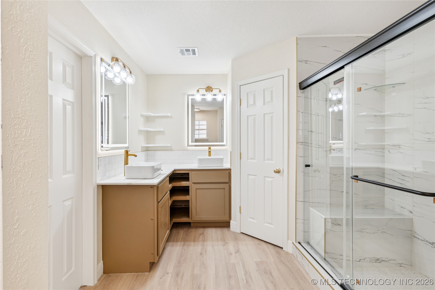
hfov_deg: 96.7
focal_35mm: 16
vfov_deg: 73.7
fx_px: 193
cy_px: 145
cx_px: 218
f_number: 13
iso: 640
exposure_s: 1/25
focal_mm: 16
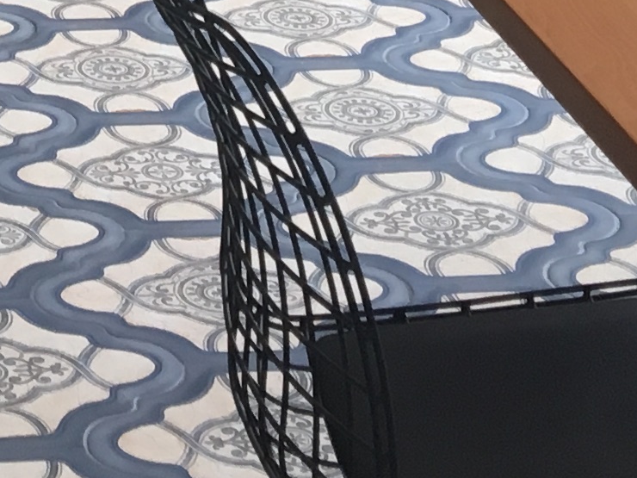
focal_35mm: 158
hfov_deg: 12.0
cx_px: -275
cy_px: -727
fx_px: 2907
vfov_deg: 8.5
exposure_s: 1/33
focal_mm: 4.15
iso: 25
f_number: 2.2
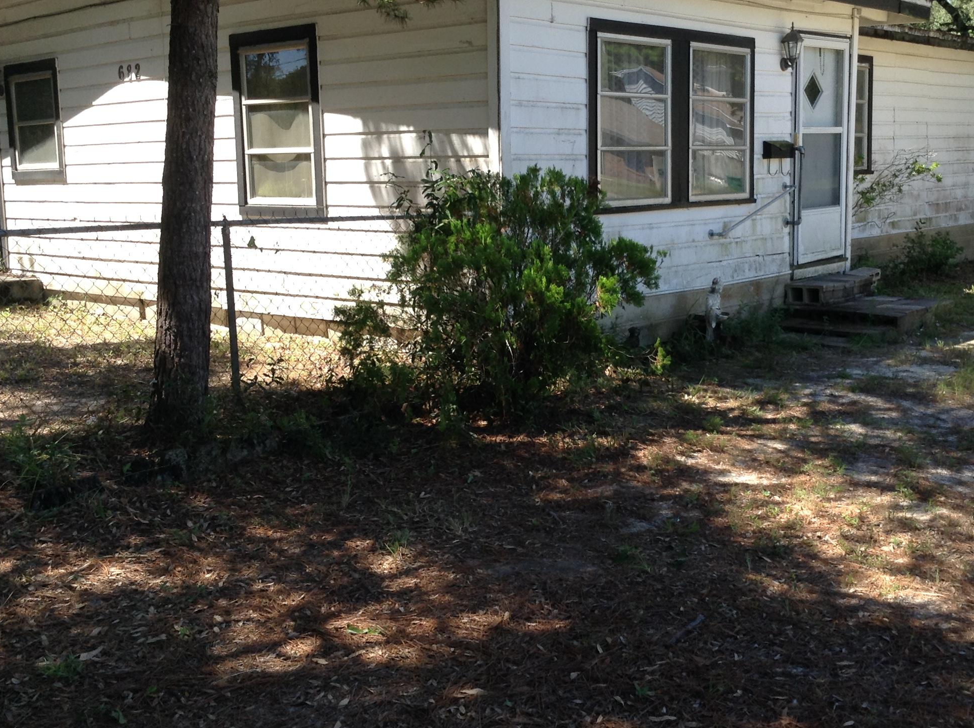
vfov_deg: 32.8
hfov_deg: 42.8
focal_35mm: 44
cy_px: 324
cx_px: 574
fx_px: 1236
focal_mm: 3.3
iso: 25
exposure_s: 1/266
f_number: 2.4
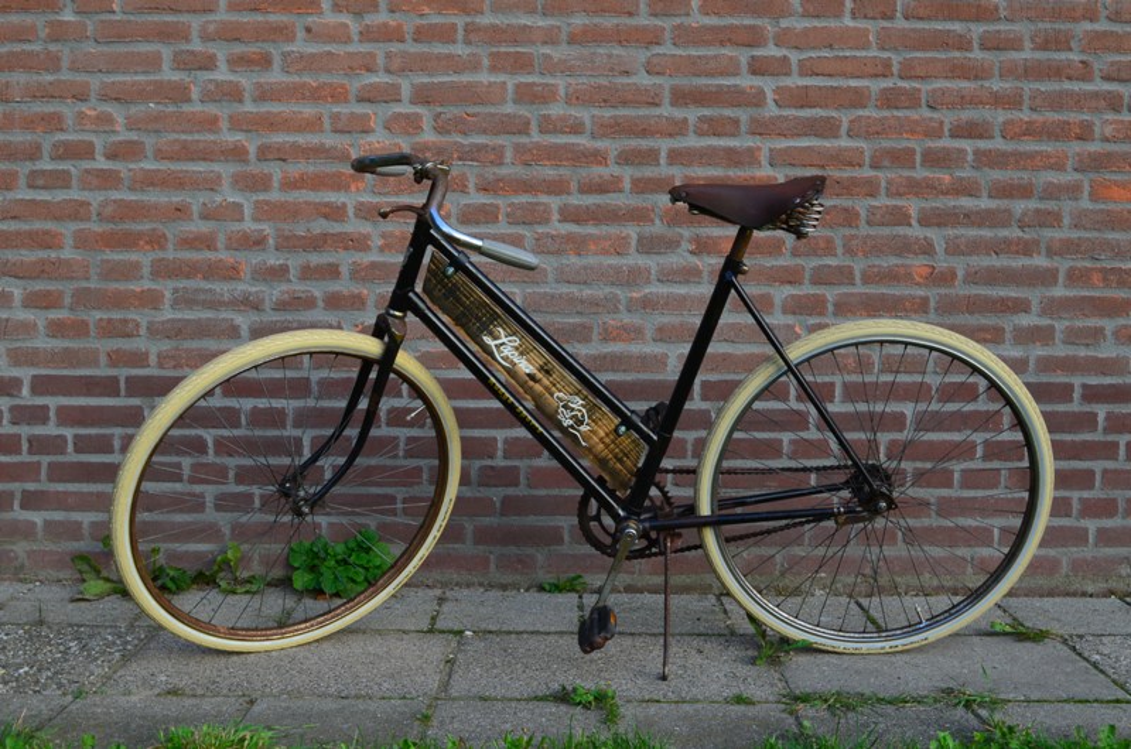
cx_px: 566
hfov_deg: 46.5
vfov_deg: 31.8
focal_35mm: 42
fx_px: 1317
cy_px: 374
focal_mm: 28
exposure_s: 1/50
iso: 400
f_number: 10
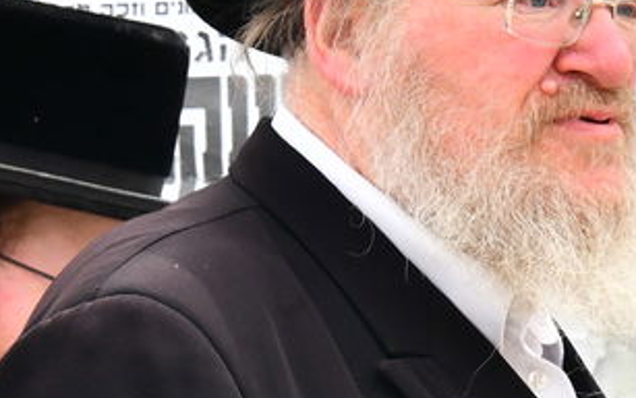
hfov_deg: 3.7
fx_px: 9830
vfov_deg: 2.3
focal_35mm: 567
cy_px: 161
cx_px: 568
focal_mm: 122
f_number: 13
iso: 1000
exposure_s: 1/500
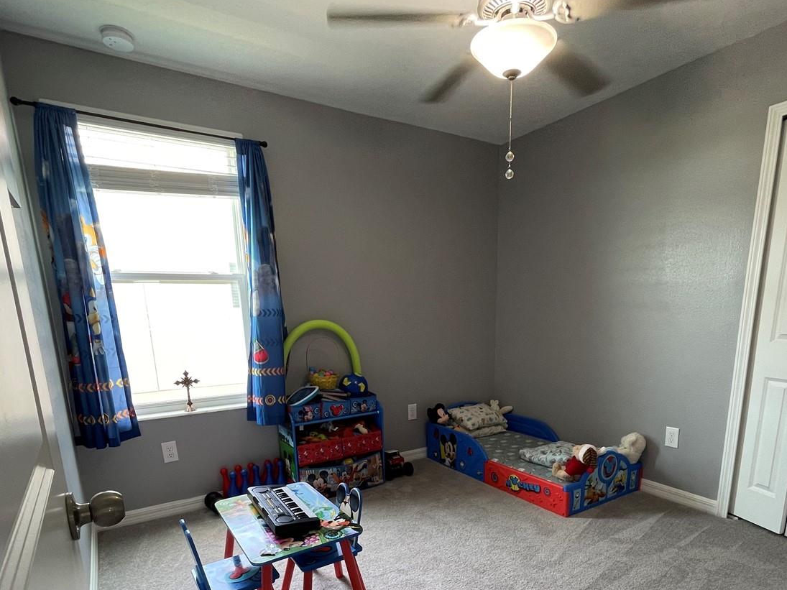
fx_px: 432
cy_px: 418
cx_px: 414
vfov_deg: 65.8
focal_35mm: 19
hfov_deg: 84.6
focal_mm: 1.54
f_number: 2.4
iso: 125
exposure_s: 1/30
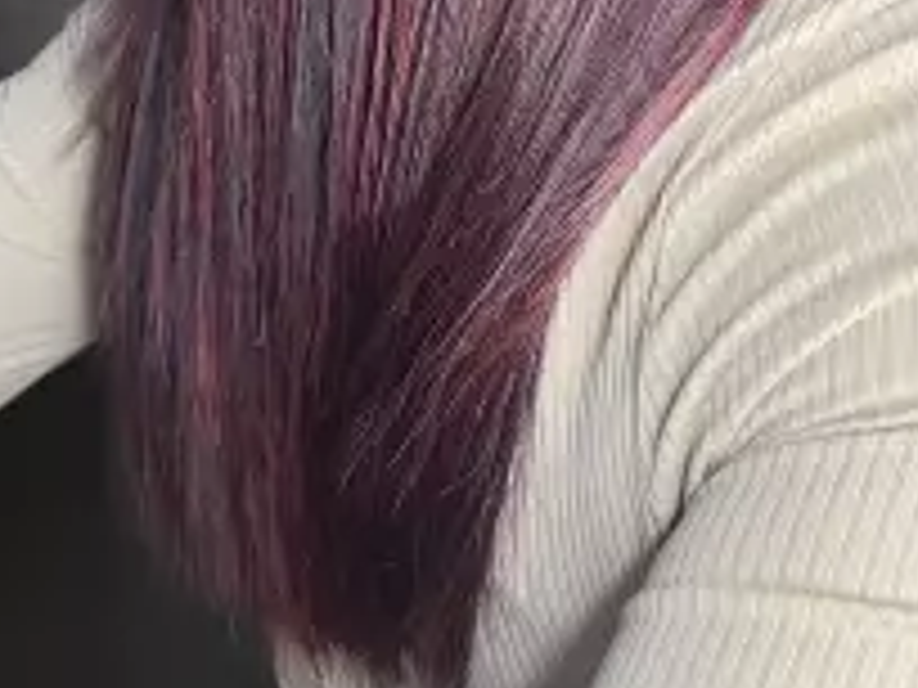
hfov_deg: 28.4
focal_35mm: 68
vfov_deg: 19.1
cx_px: 603
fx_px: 1803
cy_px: -335
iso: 125
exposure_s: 1/70
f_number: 1.5
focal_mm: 5.7
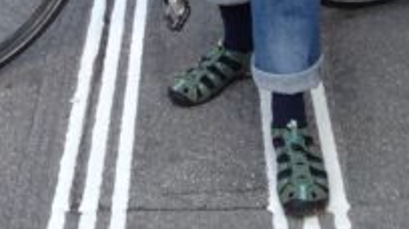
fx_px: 1148
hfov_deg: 20.2
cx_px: 176
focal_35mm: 106
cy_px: -307
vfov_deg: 10.0
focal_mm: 4.12
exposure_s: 1/229
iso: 50
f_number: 2.4
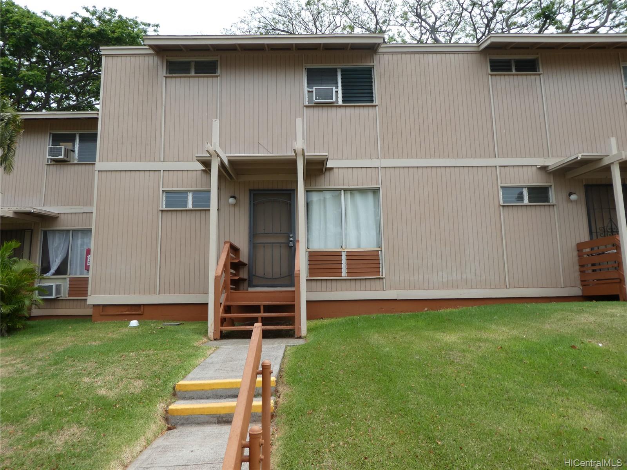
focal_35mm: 24
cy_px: 235
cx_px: 314
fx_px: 435
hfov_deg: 71.6
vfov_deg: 56.8
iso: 80
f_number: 3.3
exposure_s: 1/800
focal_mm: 4.3
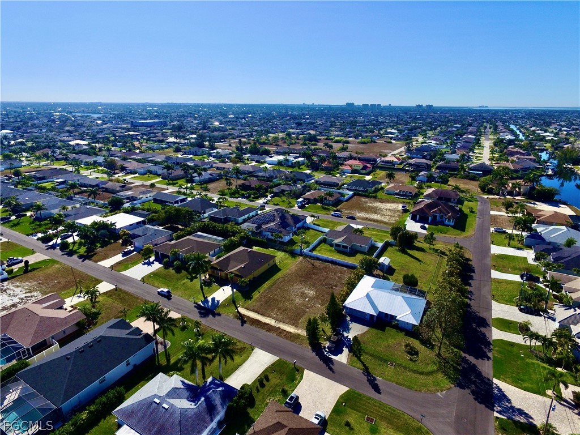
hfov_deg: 81.7
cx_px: 290
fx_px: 335
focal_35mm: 20
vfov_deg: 66.0
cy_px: 218
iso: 100
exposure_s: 1/1828
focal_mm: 3.61
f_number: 2.8
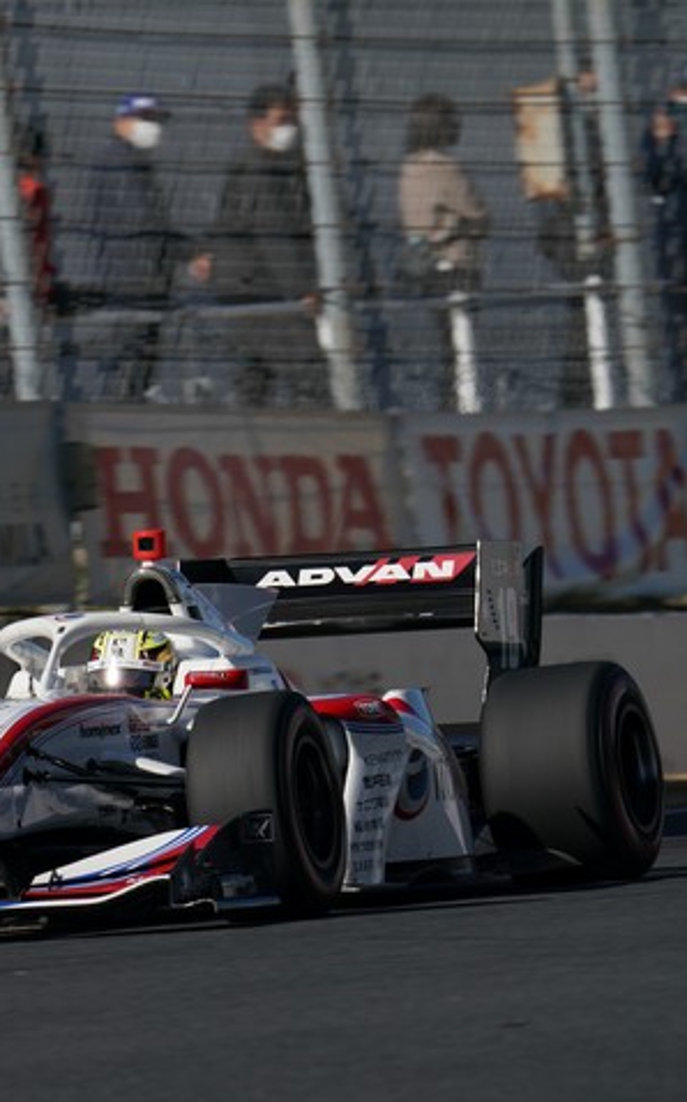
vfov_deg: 2.3
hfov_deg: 1.4
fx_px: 27670
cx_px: 14
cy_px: 551
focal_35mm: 922
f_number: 10
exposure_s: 1/800
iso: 200
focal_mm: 600
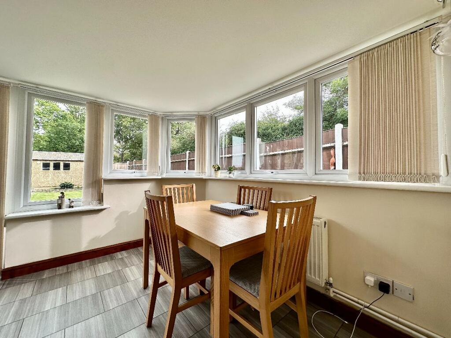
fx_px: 182
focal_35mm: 14
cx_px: 226
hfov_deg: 102.1
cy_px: 169
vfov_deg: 85.7
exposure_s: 1/141
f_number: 2.2
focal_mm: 2.22
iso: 40
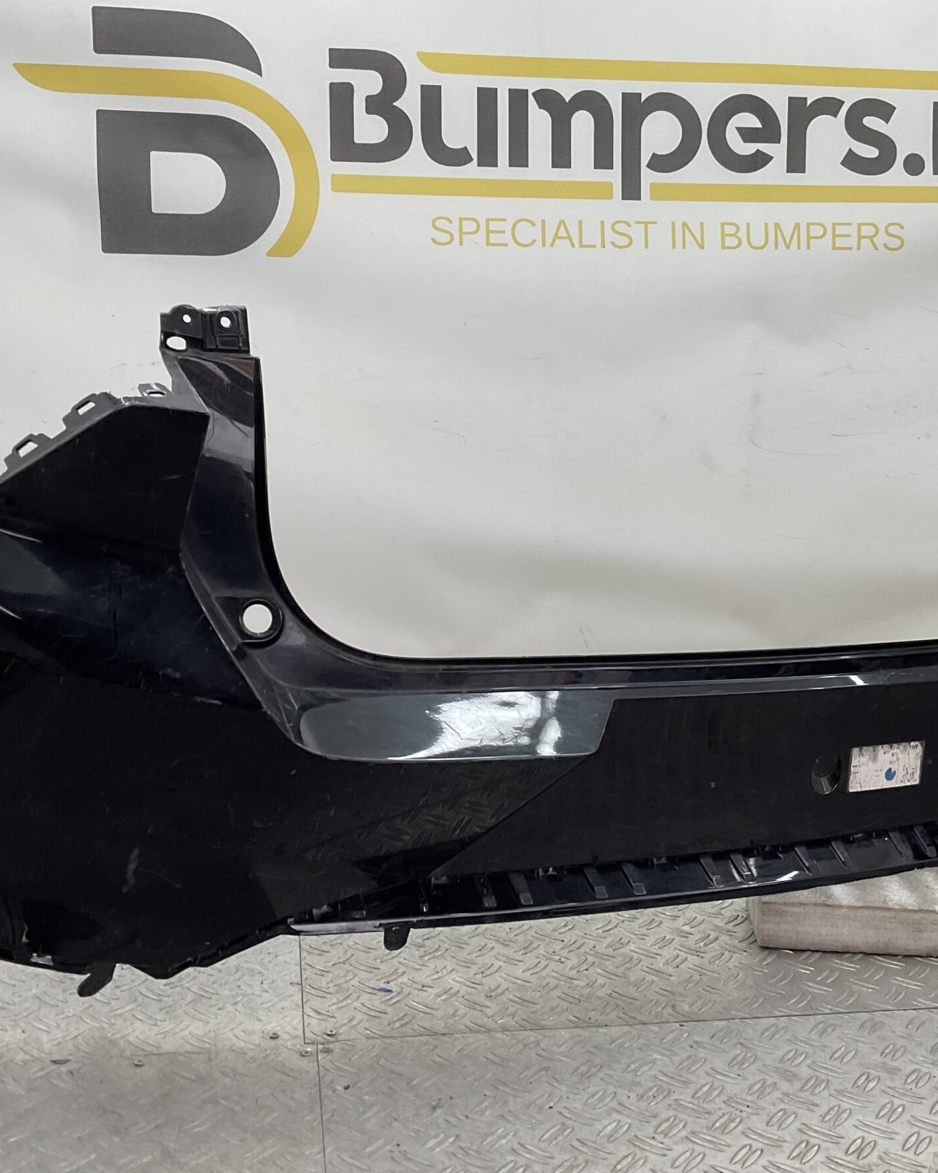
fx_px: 1423
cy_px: 575
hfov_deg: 36.5
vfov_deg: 44.8
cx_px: 496
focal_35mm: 41
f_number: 1.8
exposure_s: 1/120
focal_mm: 3
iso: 25
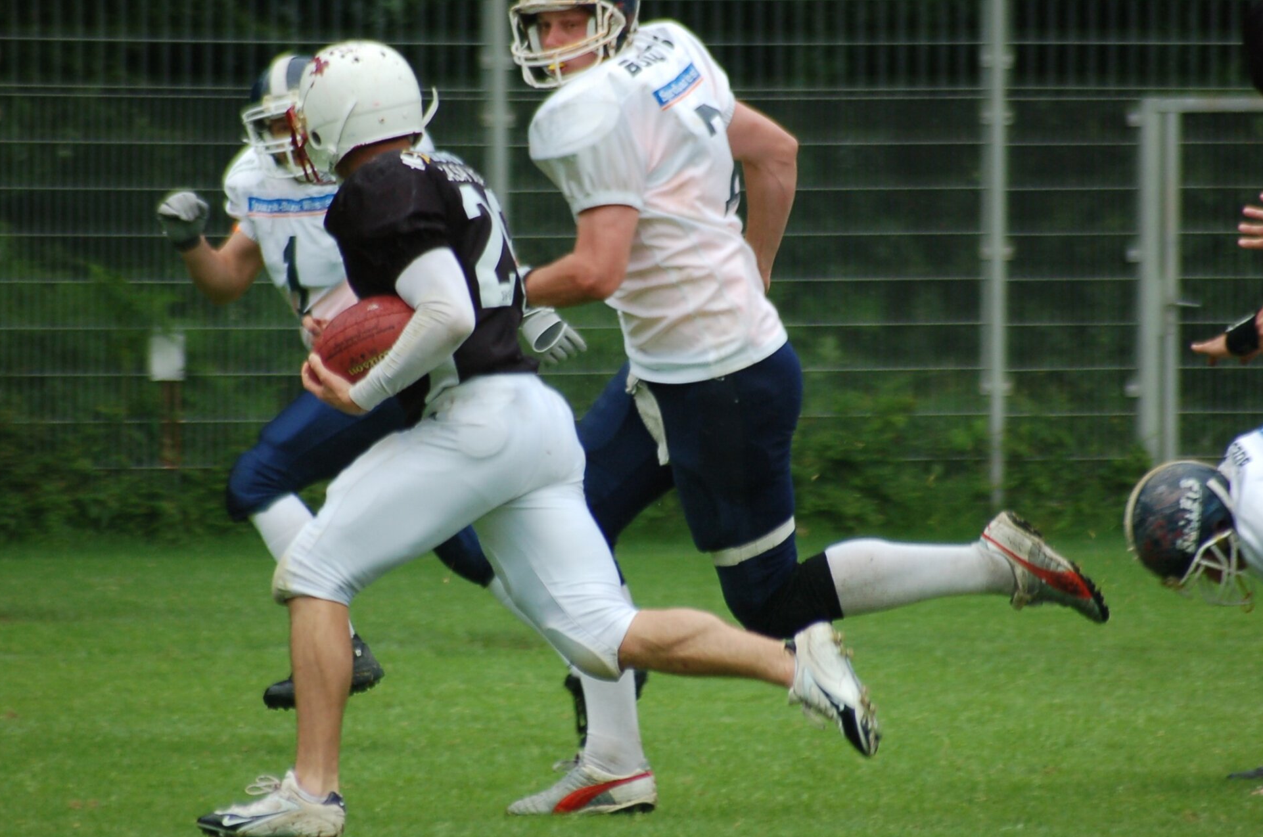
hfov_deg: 4.0
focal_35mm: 515
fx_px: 18035
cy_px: 394
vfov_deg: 2.7
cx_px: 674
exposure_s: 1/800
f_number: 5.6
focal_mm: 300
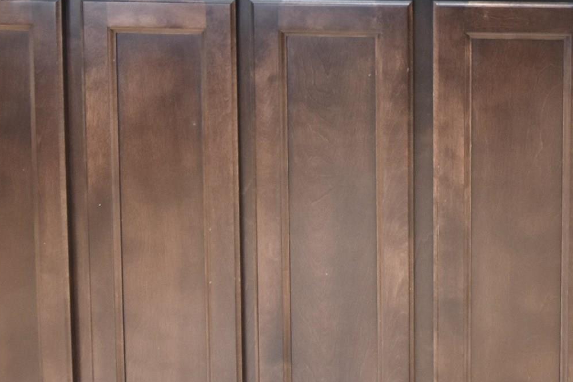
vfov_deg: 24.8
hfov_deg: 42.1
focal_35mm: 46
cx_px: 385
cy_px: -135
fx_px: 732
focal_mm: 10
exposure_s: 1/25
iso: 400
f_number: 3.5
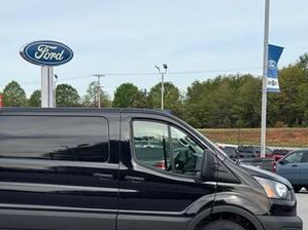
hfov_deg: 23.9
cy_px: 182
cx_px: 74
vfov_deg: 18.0
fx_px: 720
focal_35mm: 81
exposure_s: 1/2179
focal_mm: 6.76
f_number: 1.78
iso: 64
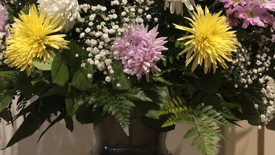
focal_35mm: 93
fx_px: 678
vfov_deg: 13.0
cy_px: 57
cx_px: 141
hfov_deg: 22.9
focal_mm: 6
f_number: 2.4
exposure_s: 1/24
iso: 160
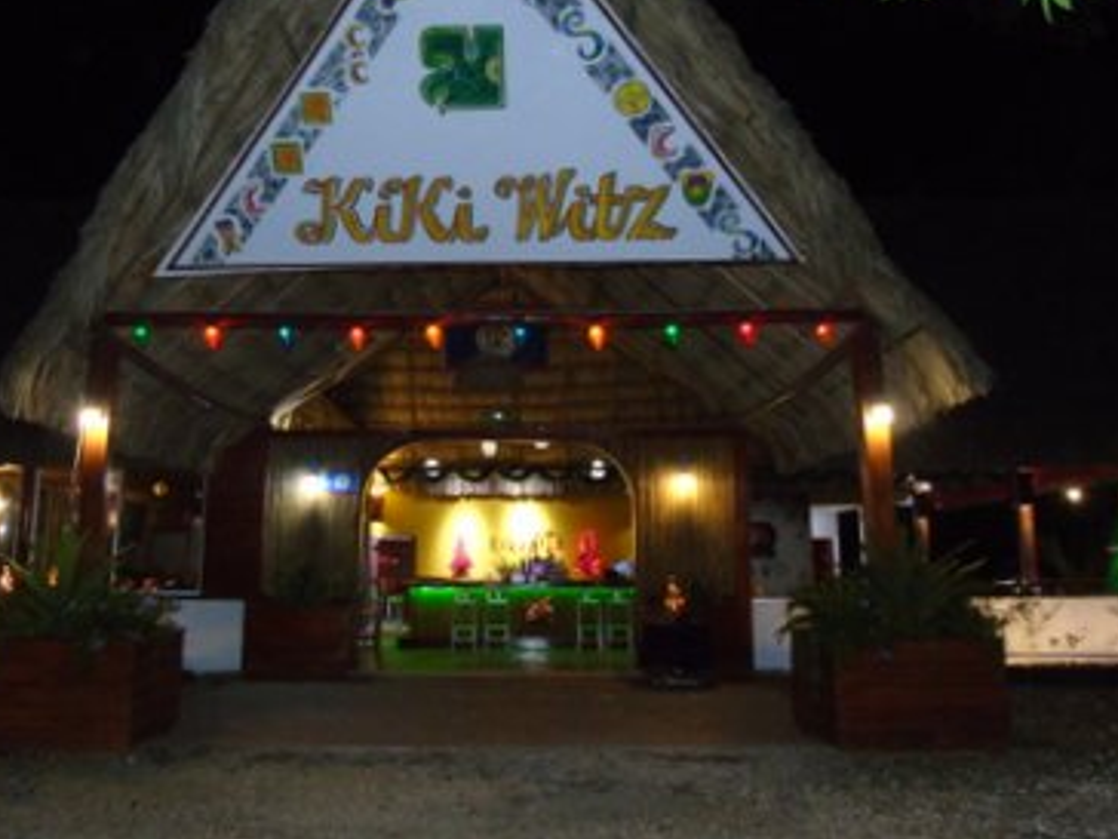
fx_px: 1066
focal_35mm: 33
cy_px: 313
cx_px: 501
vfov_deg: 42.6
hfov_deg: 55.2
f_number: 3.4
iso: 400
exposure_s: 1/8
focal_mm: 4.4
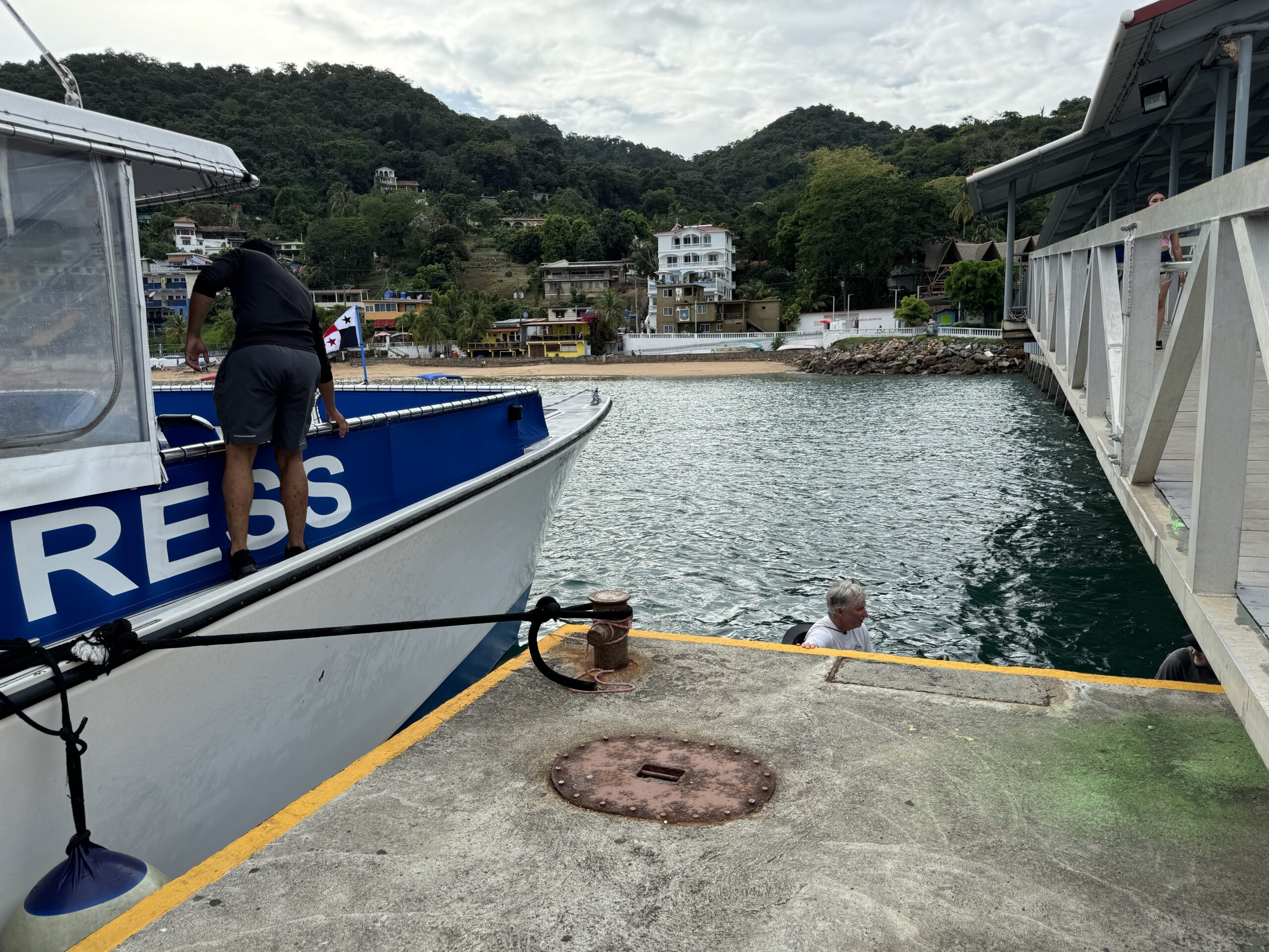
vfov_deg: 56.8
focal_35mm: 24
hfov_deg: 71.6
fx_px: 880
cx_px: 634
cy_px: 476
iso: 80
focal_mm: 6.76
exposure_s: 1/2331
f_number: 1.78
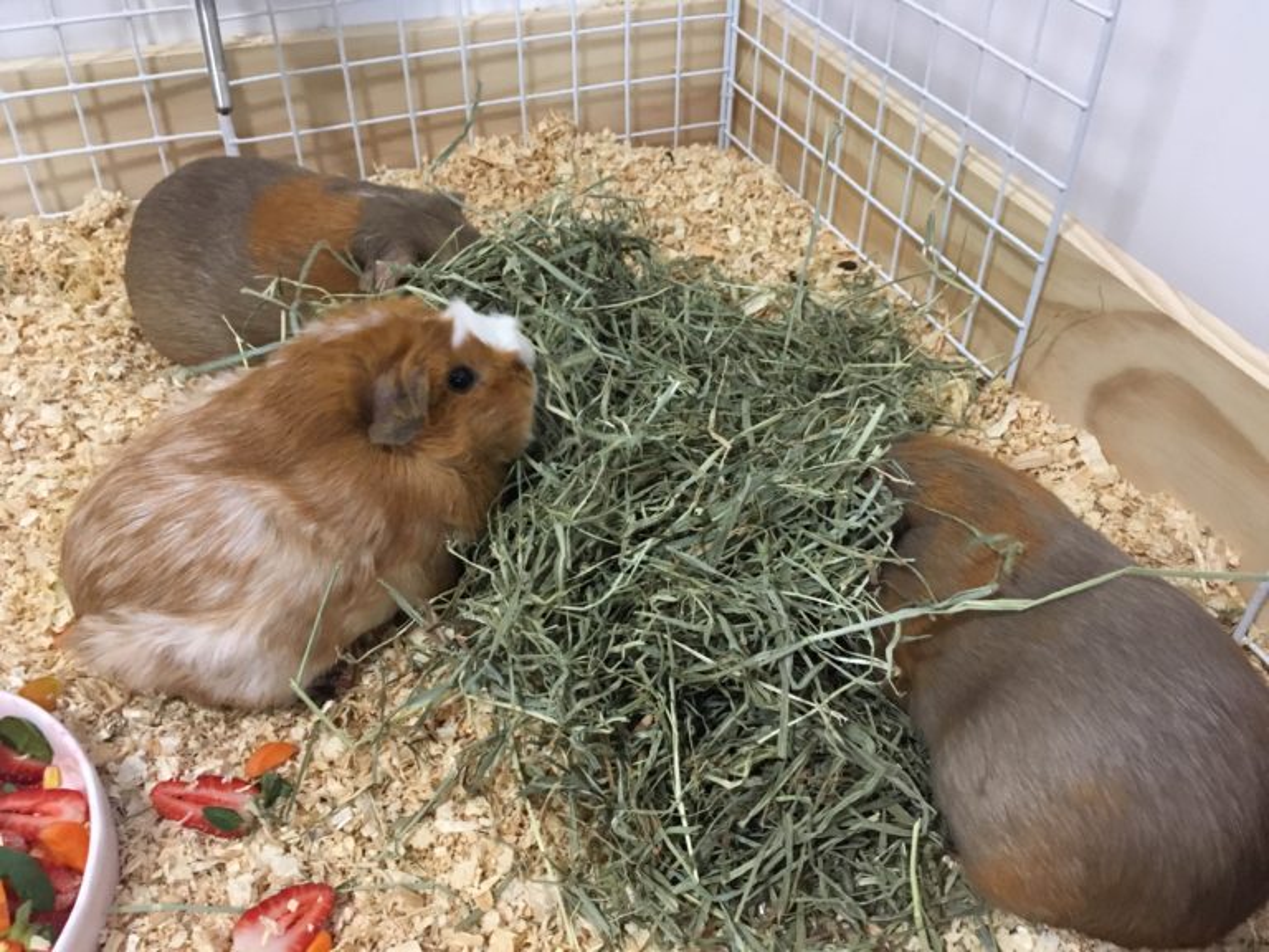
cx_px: 634
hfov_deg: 61.7
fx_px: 1063
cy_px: 476
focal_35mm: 29
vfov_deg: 48.2
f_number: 2.2
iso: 200
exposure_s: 1/17
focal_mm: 4.15
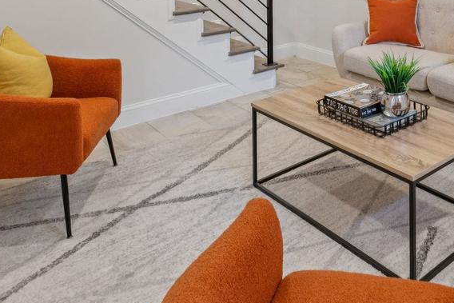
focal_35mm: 38
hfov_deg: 47.3
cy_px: -69
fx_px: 479
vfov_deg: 29.6
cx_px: 376
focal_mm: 10
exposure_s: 1/3.33
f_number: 9
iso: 250
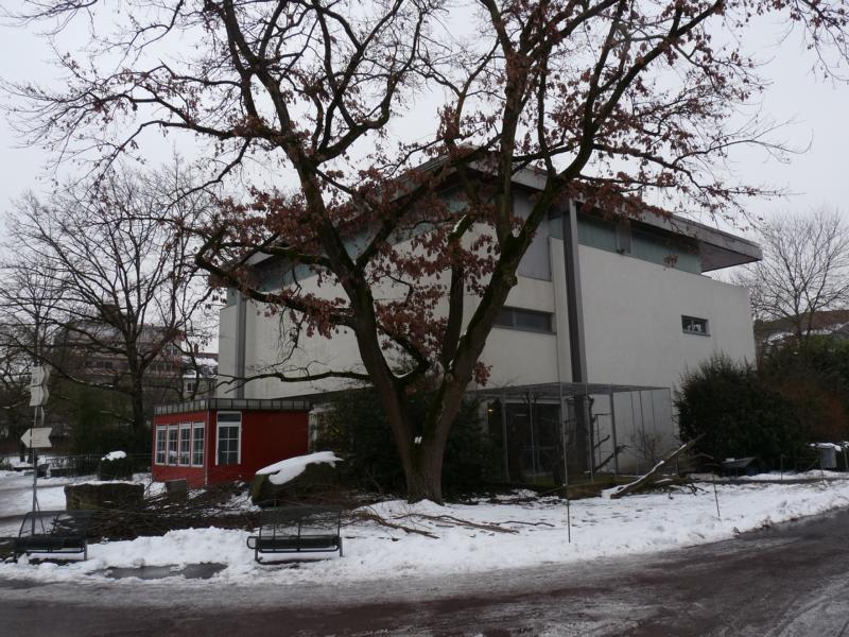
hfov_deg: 65.3
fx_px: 662
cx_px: 424
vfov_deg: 51.4
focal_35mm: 27
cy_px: 318
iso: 100
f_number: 4
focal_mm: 4.8
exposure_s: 1/160
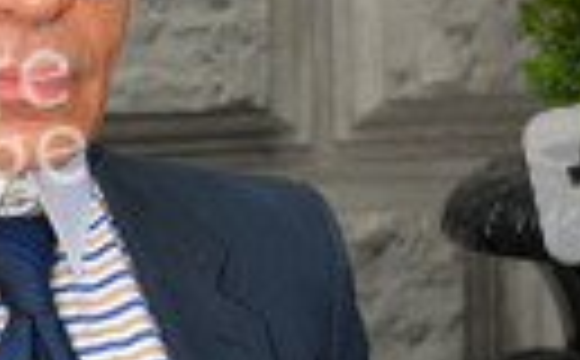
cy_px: 382
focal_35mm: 162
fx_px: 2555
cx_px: -9
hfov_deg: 12.8
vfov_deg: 8.0
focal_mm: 34
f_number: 6.3
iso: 250
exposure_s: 1/400
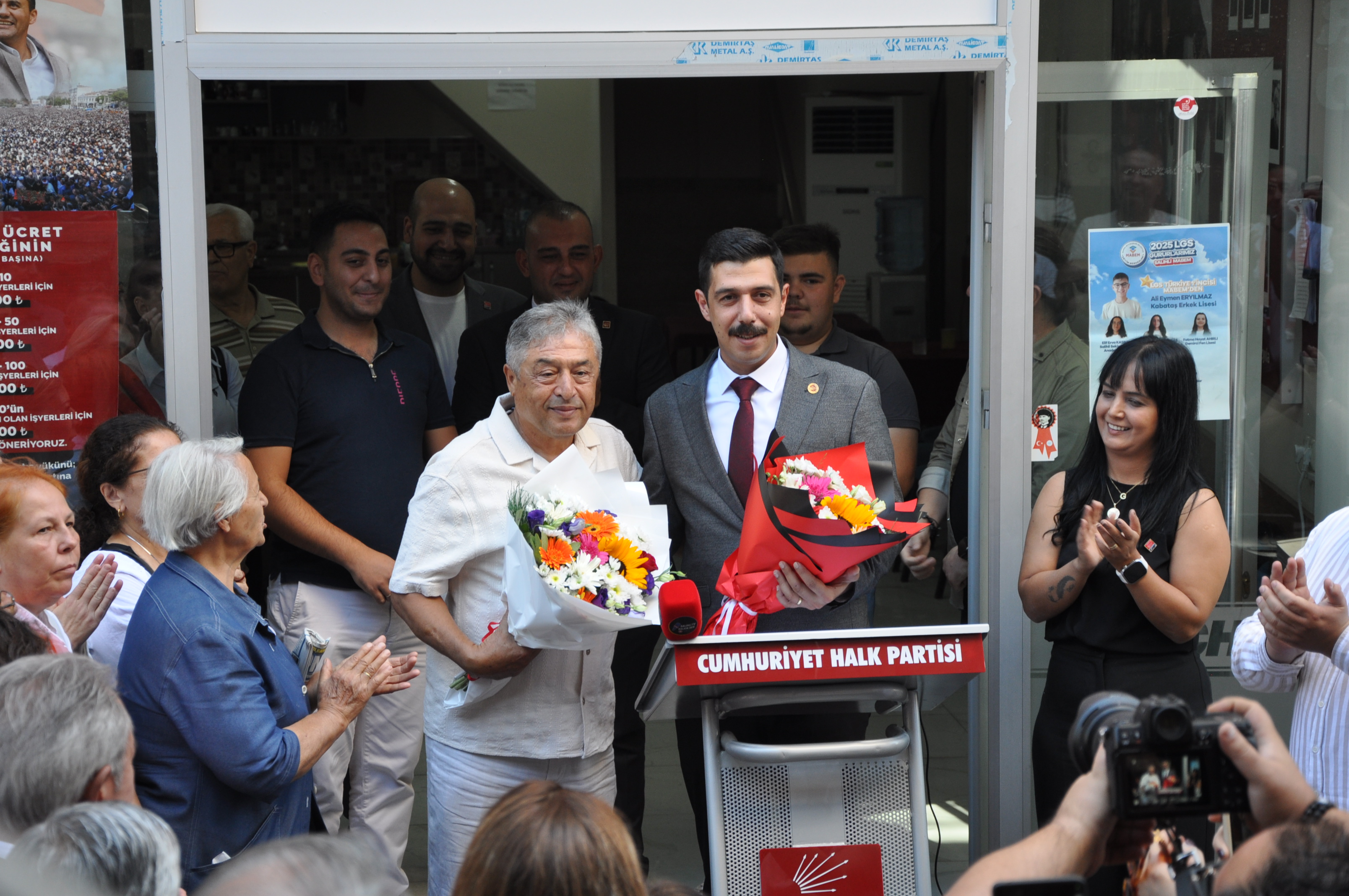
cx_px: 674
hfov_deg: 23.4
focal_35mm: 87
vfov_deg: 15.7
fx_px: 3256
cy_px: 448
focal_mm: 58
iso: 400
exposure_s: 1/80
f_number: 5
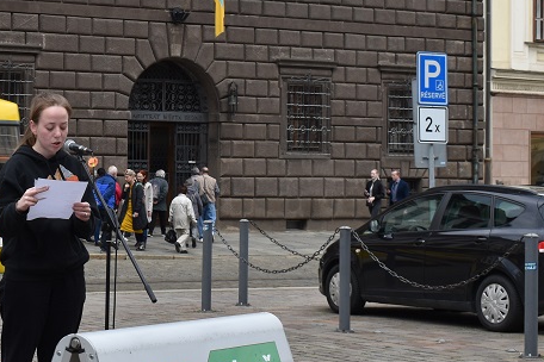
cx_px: 44
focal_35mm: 101
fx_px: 1526
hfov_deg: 19.8
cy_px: 112
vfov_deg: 13.5
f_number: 8
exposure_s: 1/250
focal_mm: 30
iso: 200
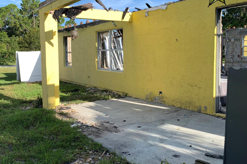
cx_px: 101
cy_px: 73
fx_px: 233
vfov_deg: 38.8
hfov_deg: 55.5
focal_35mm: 34
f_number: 1.8
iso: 25
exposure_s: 1/1490
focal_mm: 4.25
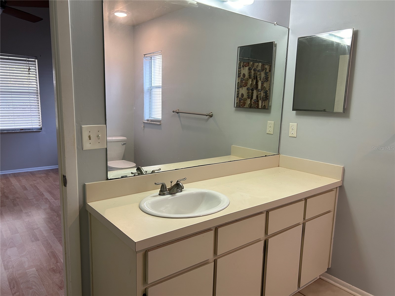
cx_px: 198
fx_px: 297
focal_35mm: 26
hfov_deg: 67.3
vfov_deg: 53.1
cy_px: 148
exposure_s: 1/120
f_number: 1.5
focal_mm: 5.7
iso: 100
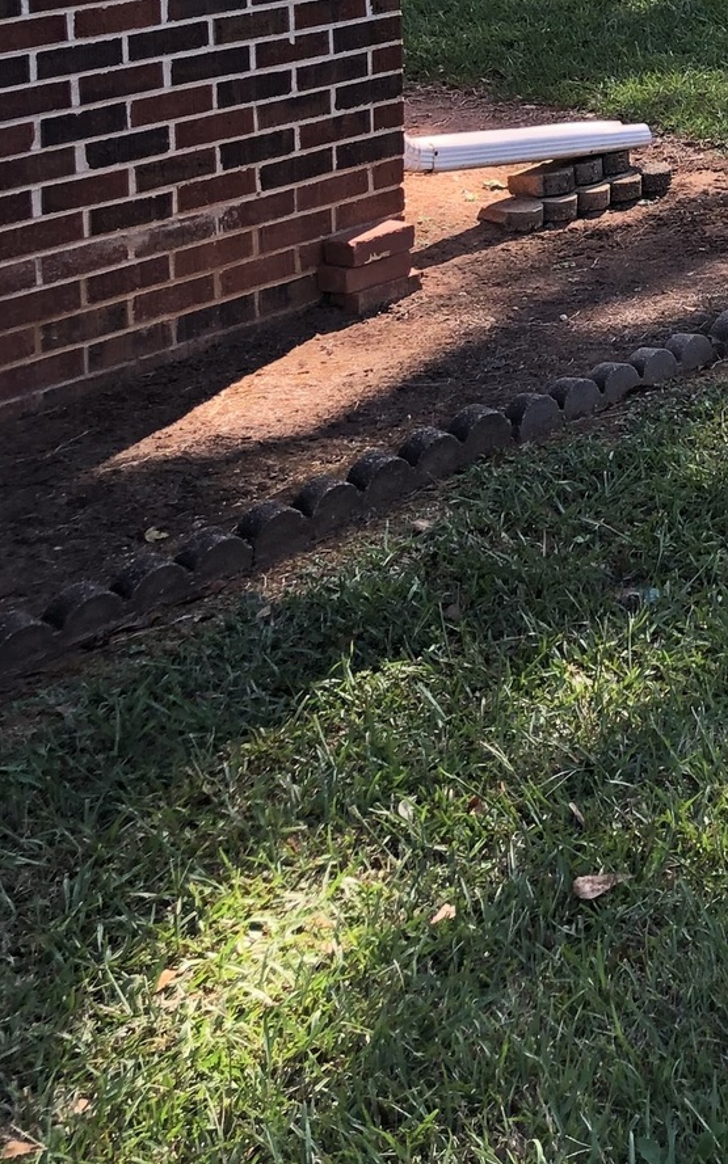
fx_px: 2444
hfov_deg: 15.7
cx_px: 1065
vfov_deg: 25.1
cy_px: -89
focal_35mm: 77
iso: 20
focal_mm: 3.99
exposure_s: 1/206
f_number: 1.8
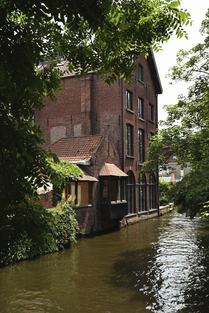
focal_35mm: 37
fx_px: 322
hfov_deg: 35.9
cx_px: 104
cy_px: 156
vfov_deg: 51.9
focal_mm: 37
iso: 400
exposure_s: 1/400
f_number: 10
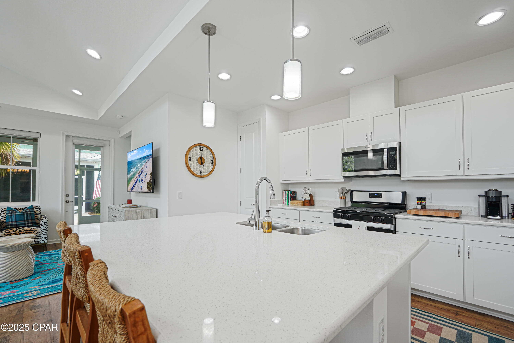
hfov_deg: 97.6
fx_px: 225
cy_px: 172
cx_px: 257
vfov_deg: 74.6
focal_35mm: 16
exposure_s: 1/15
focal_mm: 10.5
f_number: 4
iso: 100
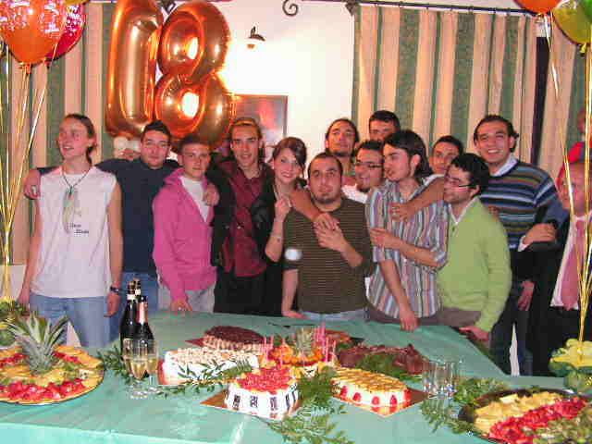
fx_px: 650
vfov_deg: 37.7
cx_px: 296
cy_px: 222
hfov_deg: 49.0
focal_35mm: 38
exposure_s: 1/40
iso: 200
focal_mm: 6.4
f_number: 3.2
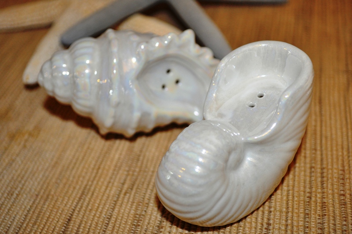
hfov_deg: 35.1
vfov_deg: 23.7
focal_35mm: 57
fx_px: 557
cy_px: 117
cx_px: 176
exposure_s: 1/60
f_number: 5
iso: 800
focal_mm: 38
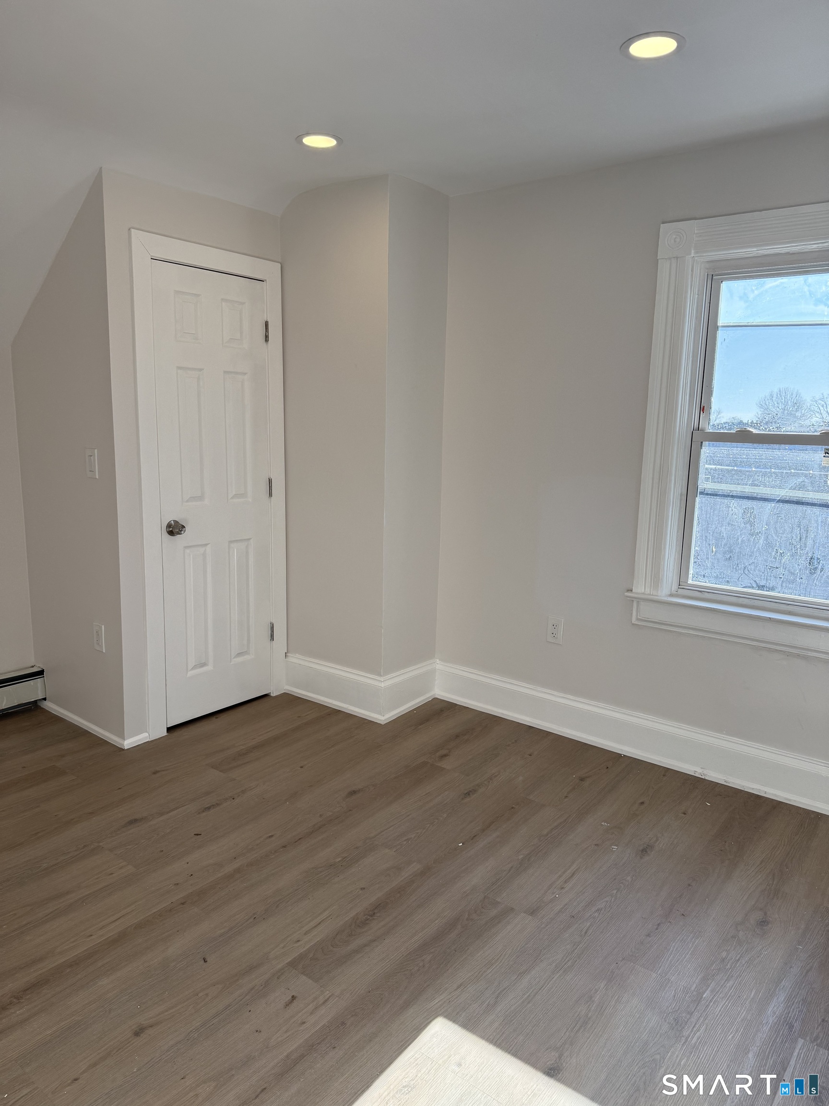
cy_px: 553
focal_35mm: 24
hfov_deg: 56.8
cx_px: 414
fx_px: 766
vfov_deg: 71.6
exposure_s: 1/671
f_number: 1.78
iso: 100
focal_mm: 6.76
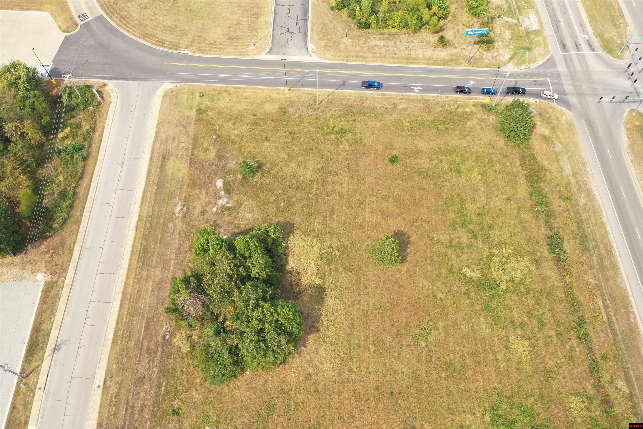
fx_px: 500
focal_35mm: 28
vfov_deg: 46.4
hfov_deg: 65.5
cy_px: 214
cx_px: 322
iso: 100
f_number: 2.8
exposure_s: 1/30
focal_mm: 10.26
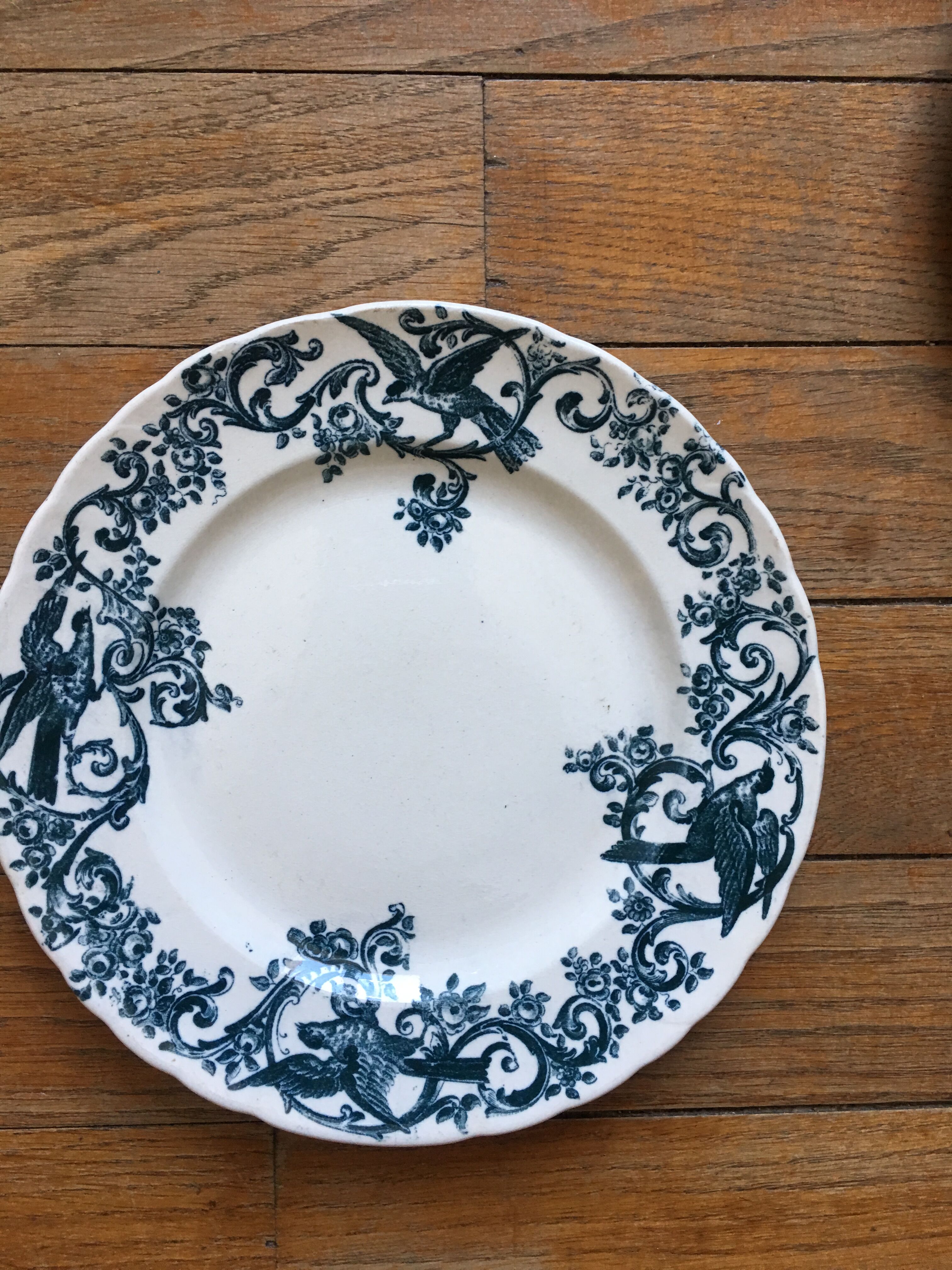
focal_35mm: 29
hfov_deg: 48.2
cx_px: 476
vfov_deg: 61.7
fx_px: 1063
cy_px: 635
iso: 40
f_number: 2.2
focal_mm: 4.15
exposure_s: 1/30
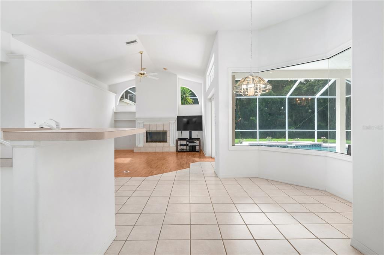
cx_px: 192
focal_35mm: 20
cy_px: 128
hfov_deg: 84.0
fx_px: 213
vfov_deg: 61.8
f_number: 8
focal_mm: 20
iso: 400
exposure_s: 1/25
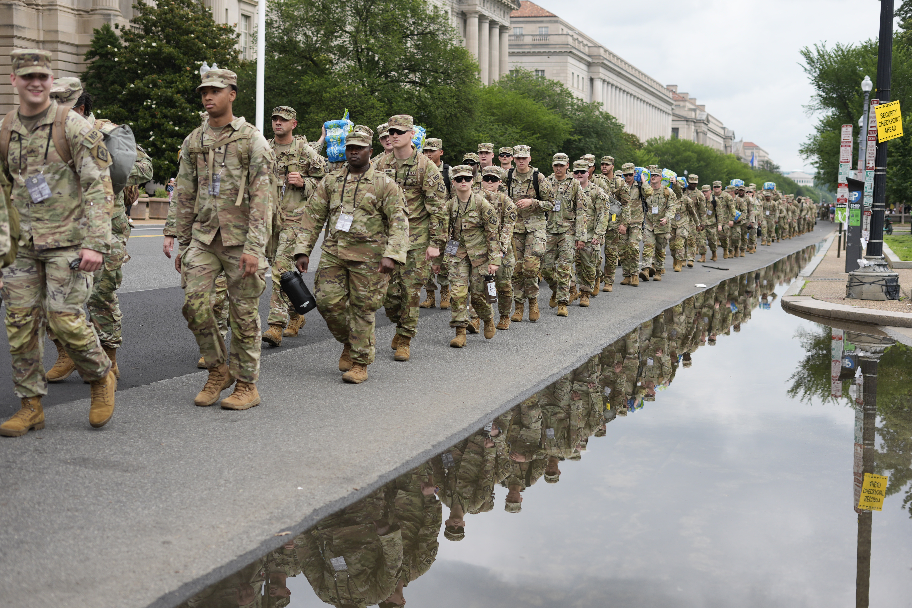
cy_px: 304
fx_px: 1267
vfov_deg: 27.0
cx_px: 456
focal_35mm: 50
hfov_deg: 39.6
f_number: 3.2
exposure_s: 1/1600
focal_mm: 50
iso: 250
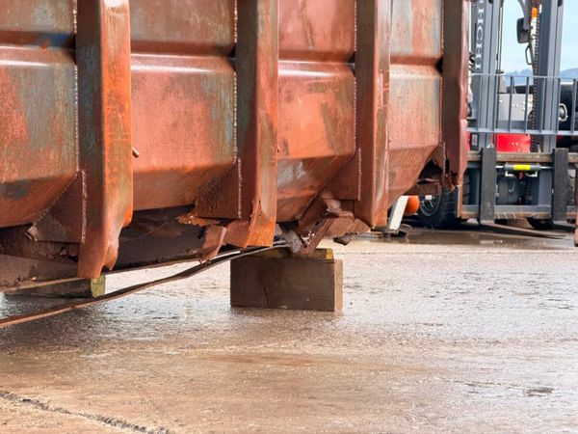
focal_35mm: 100
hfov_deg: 19.6
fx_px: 1670
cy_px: 217
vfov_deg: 14.8
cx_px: 289
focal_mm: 16.89
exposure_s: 1/121
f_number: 2.8
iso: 250
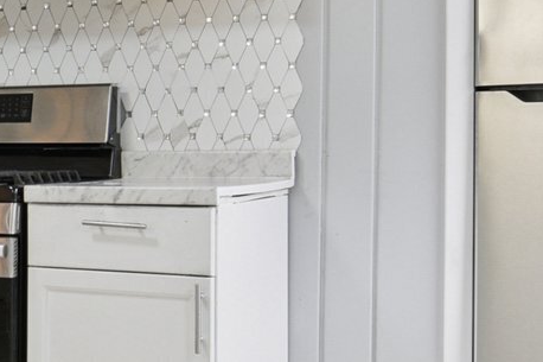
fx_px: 1146
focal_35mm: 76
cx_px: -101
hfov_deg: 24.3
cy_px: 160
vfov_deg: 17.9
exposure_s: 1/20
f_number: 11
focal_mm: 17
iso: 400
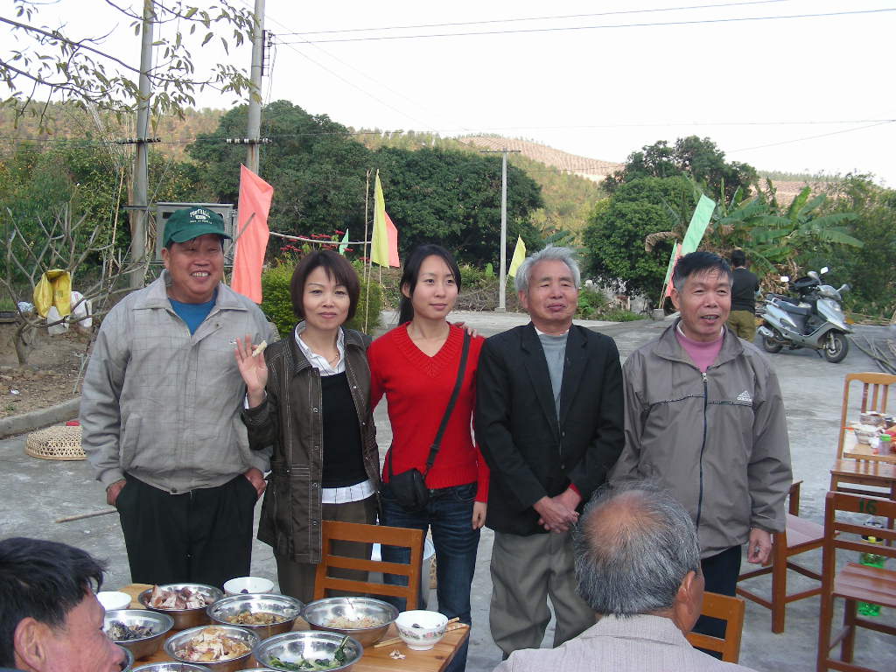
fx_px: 984
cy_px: 336
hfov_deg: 49.0
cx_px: 448
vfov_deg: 37.7
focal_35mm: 38
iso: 70
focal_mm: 6.3
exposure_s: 1/125
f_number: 3.5
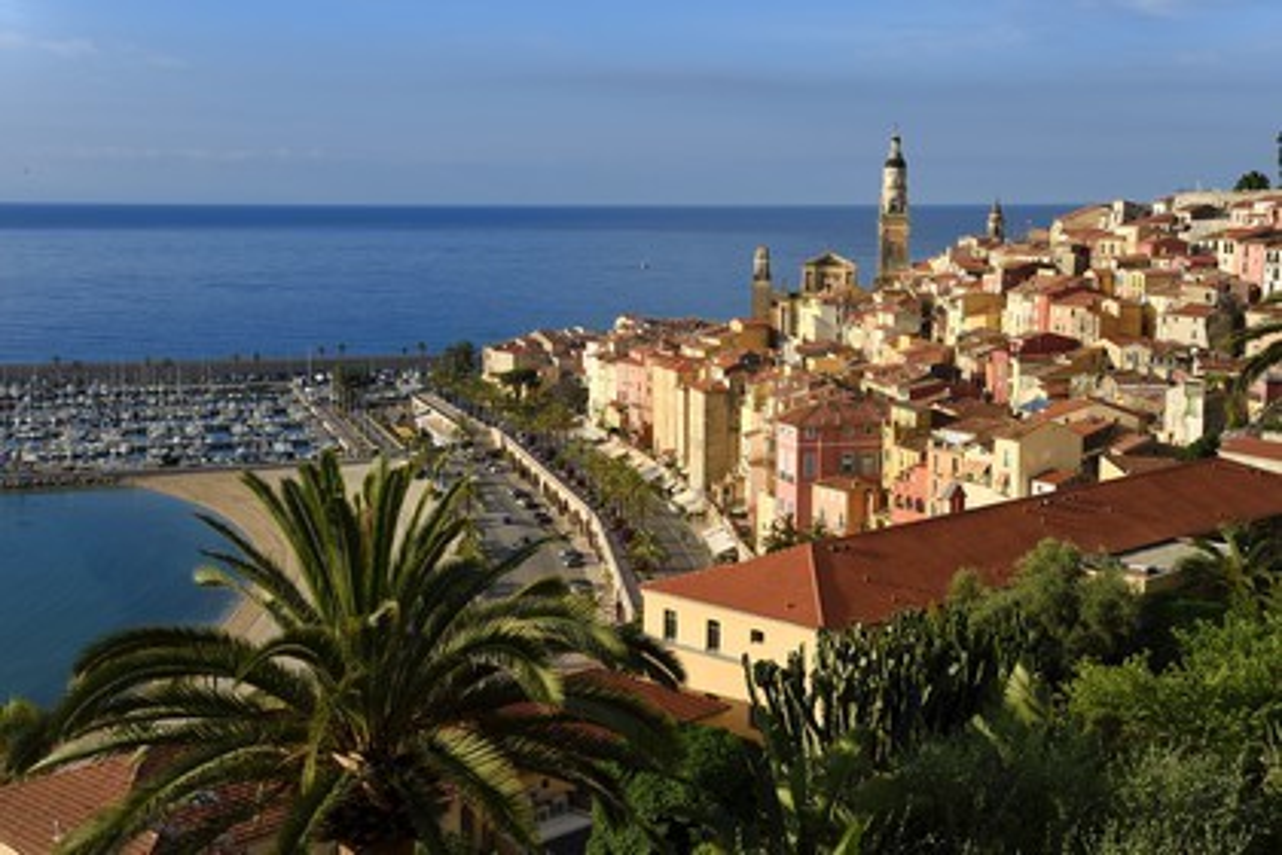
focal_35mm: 48
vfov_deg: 28.1
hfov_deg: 41.1
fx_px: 1709
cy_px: 428
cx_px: 641
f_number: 11
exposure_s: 1/250
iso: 200
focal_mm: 48
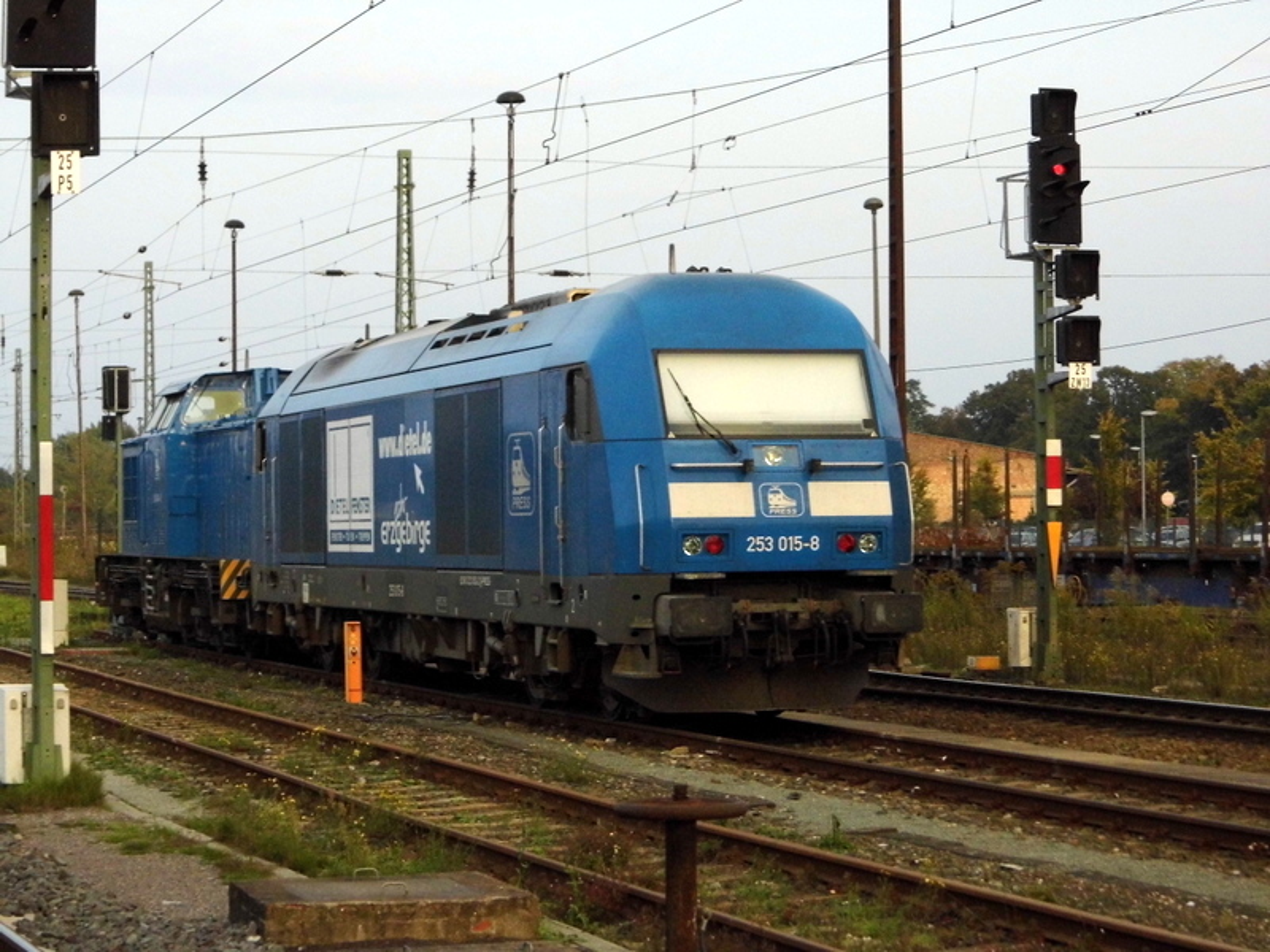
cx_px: 635
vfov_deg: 14.0
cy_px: 476
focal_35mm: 106
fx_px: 3889
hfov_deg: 18.5
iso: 400
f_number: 4.5
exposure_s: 1/663
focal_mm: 19
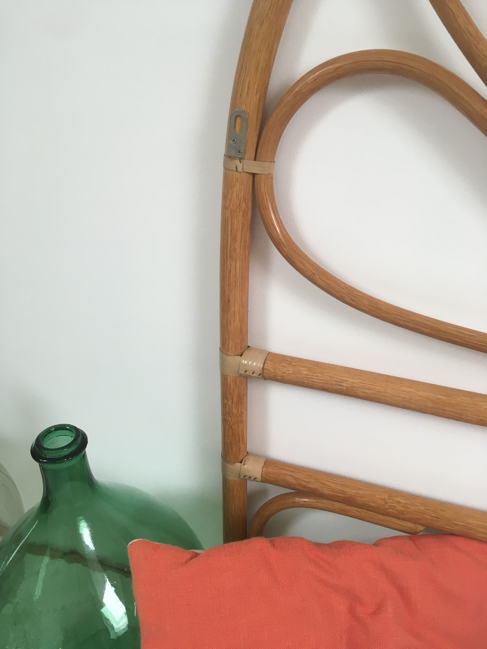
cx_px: 244
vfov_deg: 61.7
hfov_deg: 48.2
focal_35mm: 29
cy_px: 324
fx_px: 544
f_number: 2.2
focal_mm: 4.15
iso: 32
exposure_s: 1/33
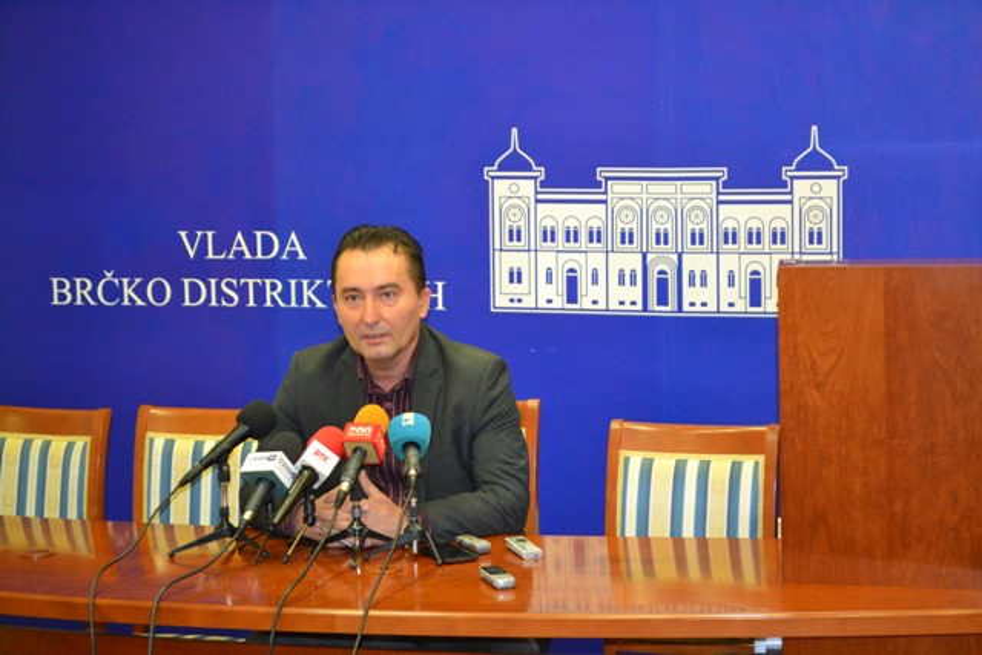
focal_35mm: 82
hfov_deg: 24.6
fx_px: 2251
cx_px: 491
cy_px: 328
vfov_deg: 16.6
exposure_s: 1/60
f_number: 5.6
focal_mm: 55
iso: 2500
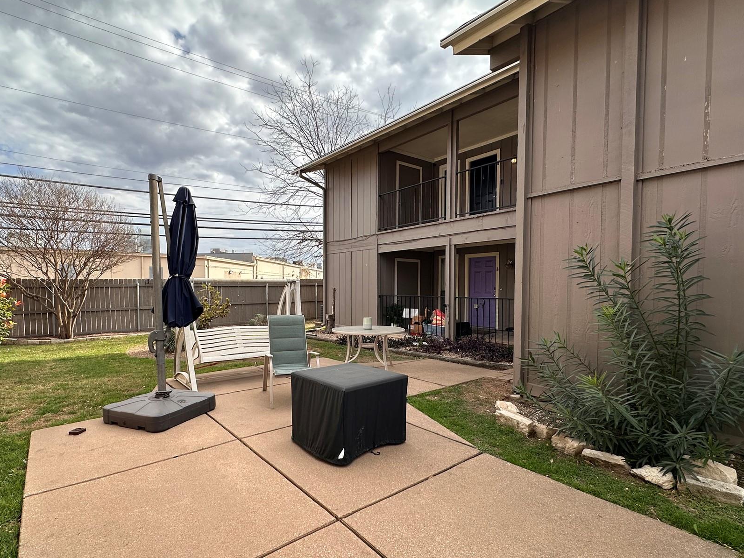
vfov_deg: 71.5
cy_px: 304
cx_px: 342
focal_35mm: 18
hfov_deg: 87.6
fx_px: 387
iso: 40
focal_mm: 2.22
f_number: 2.2
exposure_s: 1/972
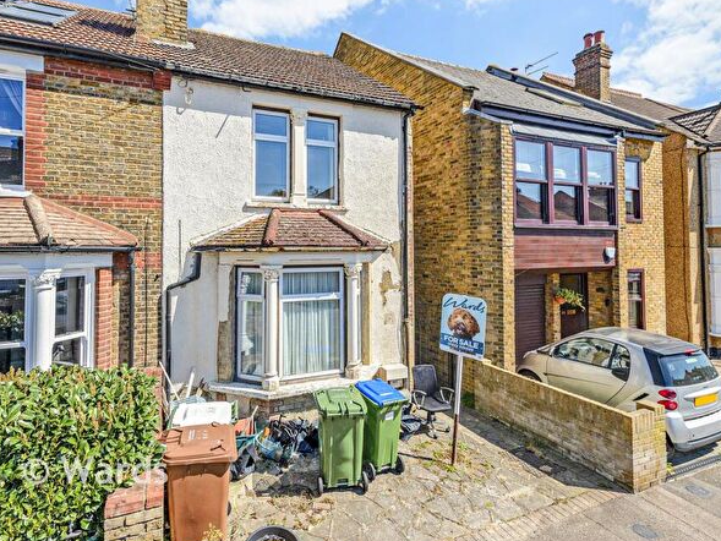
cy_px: 275
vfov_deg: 78.1
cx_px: 301
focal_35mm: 16
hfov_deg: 93.6
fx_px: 333
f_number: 8
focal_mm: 14
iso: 640
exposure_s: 1/1600
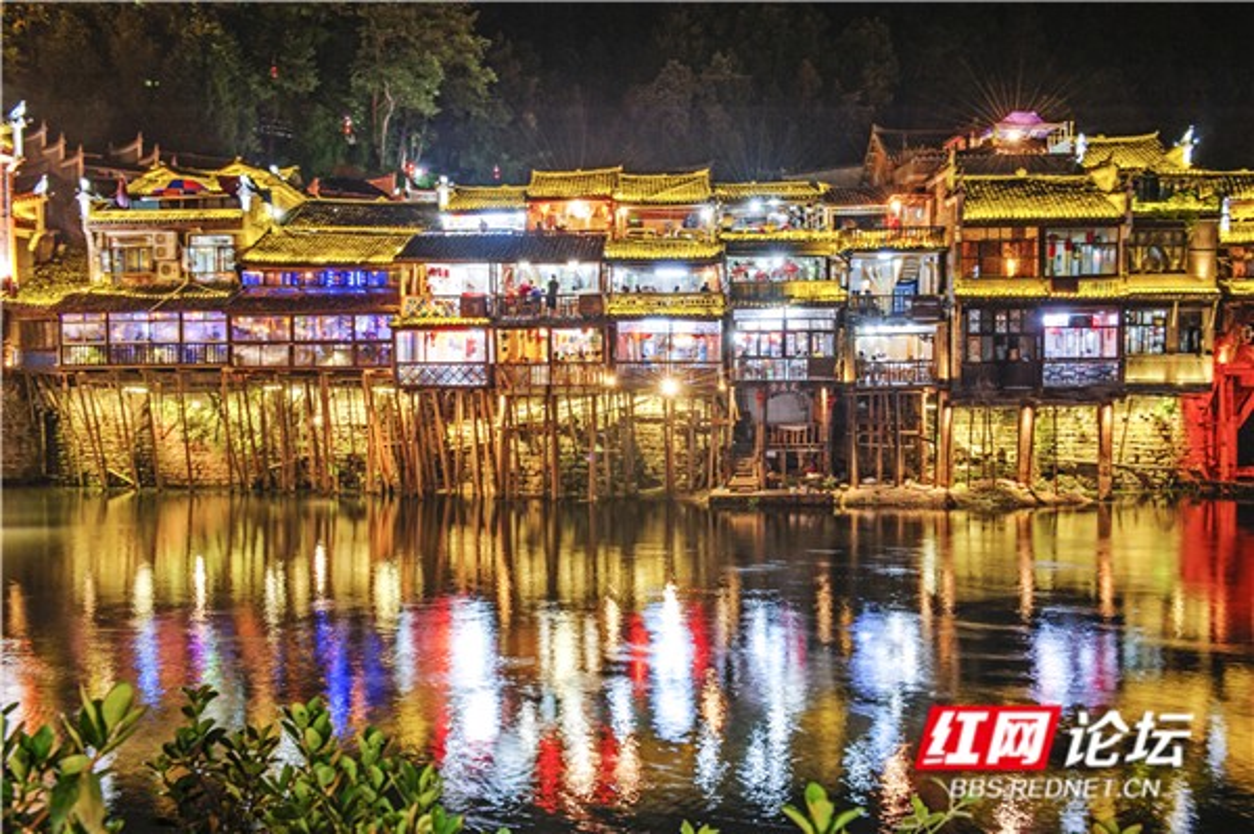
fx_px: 1253
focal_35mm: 36
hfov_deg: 53.2
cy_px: 417
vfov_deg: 36.8
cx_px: 627
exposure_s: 4
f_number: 10
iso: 200
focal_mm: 36
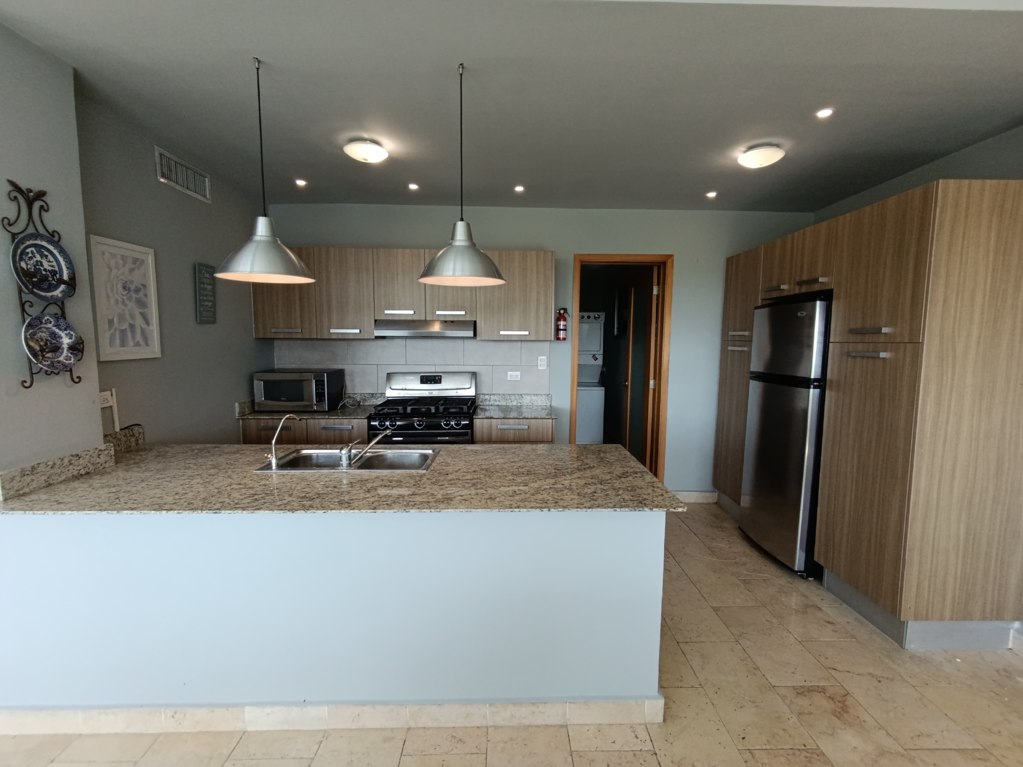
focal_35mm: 16
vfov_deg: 78.1
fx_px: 473
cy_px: 384
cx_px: 512
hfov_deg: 94.5
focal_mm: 1.65
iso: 125
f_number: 2.2
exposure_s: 1/100
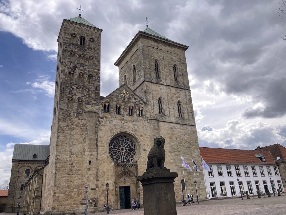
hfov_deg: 63.4
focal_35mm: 28
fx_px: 231
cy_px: 108
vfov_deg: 49.8
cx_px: 143
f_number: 1.8
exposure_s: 1/1033
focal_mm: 3.99
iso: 20
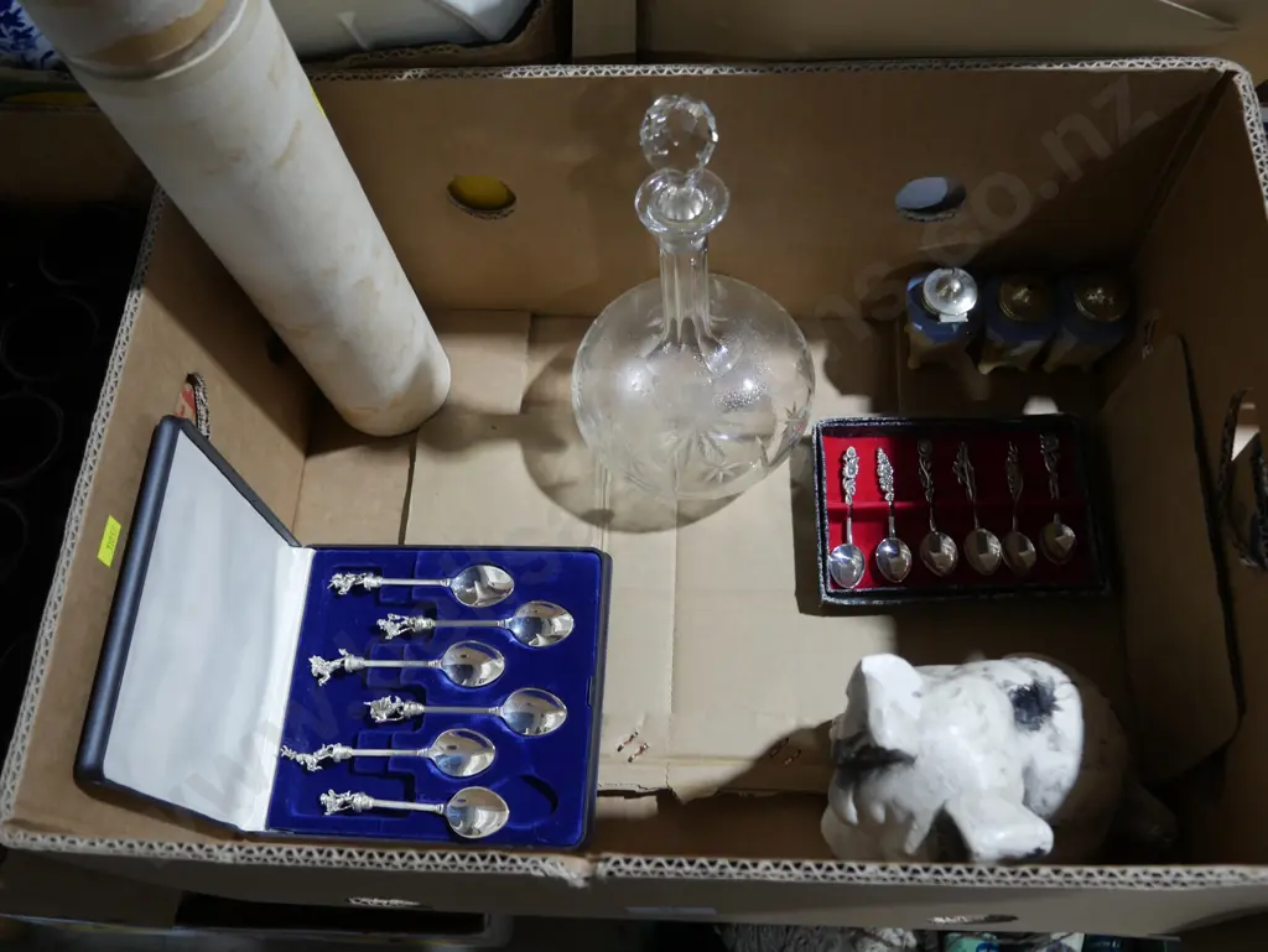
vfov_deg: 44.2
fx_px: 1173
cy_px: 476
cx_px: 634
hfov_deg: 56.8
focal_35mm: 32
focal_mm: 16
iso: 400
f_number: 3.6
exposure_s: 1/60
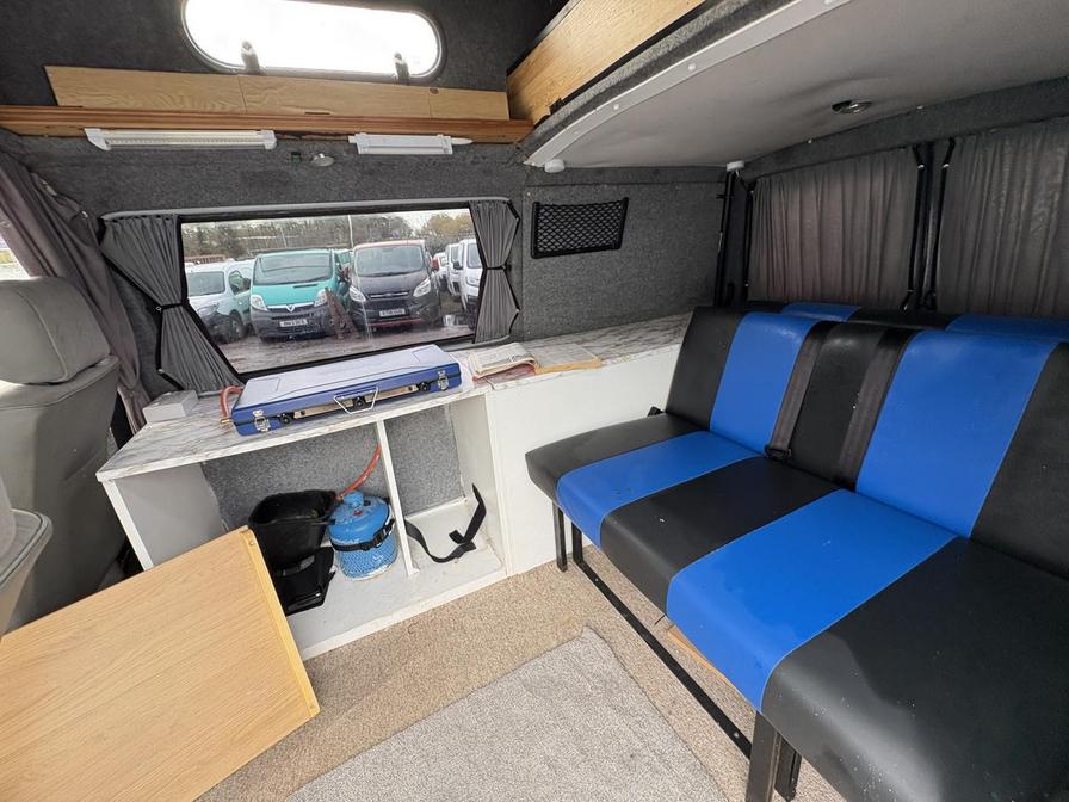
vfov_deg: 85.7
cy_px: 401
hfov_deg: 102.1
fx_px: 432
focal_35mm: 14
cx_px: 534
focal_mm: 2.22
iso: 250
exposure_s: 1/69
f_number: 2.2
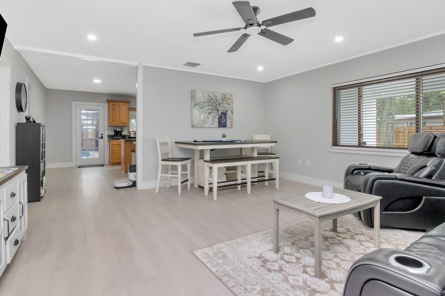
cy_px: 141
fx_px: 217
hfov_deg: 91.5
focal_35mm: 18
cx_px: 223
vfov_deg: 68.7
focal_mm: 11
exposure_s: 1/25
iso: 800
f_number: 14
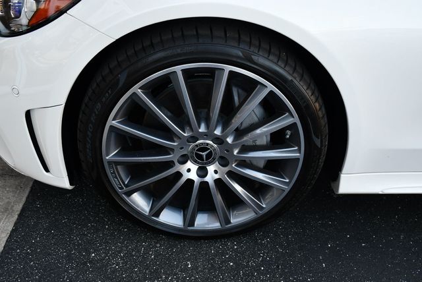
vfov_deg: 36.9
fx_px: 422
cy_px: 141
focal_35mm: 36
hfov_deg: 53.1
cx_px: 211
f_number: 4
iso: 400
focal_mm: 18
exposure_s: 1/250
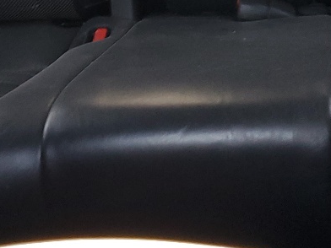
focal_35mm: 106
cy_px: -172
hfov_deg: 18.5
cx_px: 93
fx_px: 1014
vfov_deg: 12.9
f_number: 1.5
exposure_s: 1/60.2
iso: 90
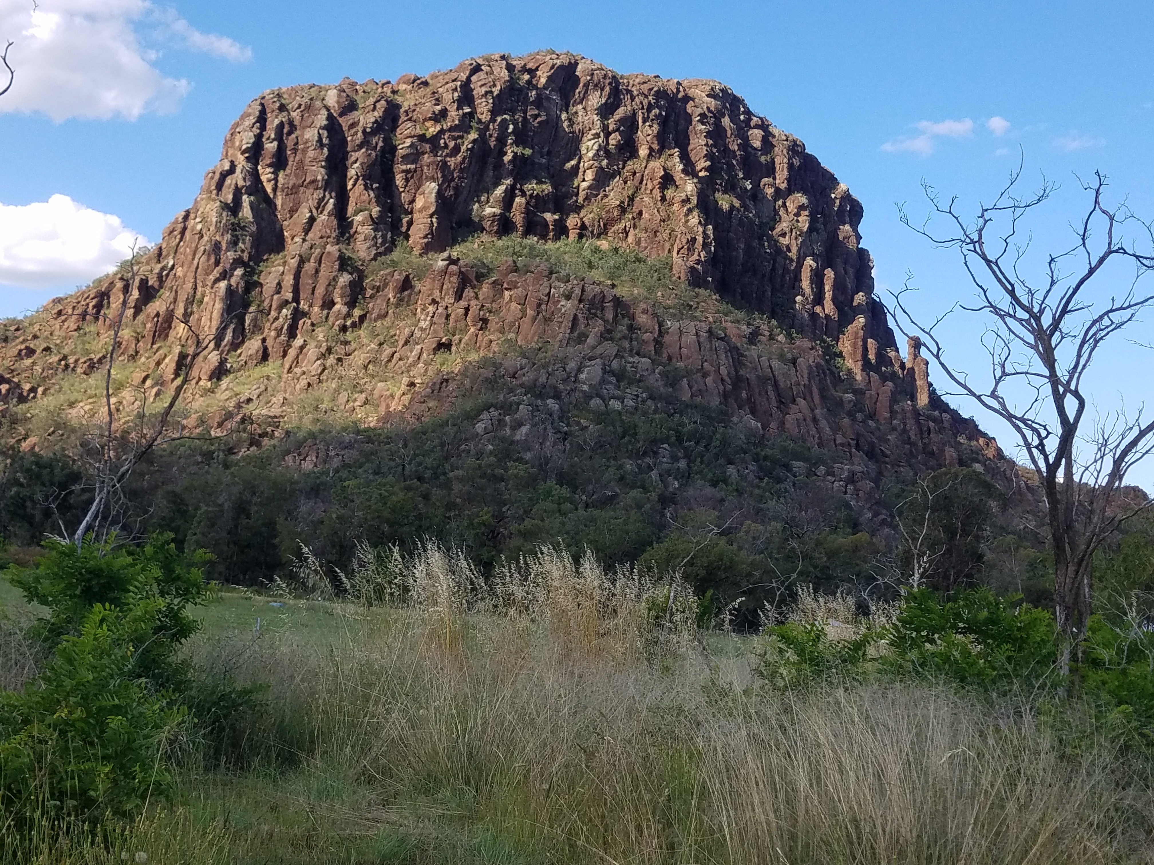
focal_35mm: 26
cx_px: 577
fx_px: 867
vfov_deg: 53.1
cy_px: 432
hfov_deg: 67.3
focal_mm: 4.2
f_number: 1.7
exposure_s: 1/1500
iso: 50
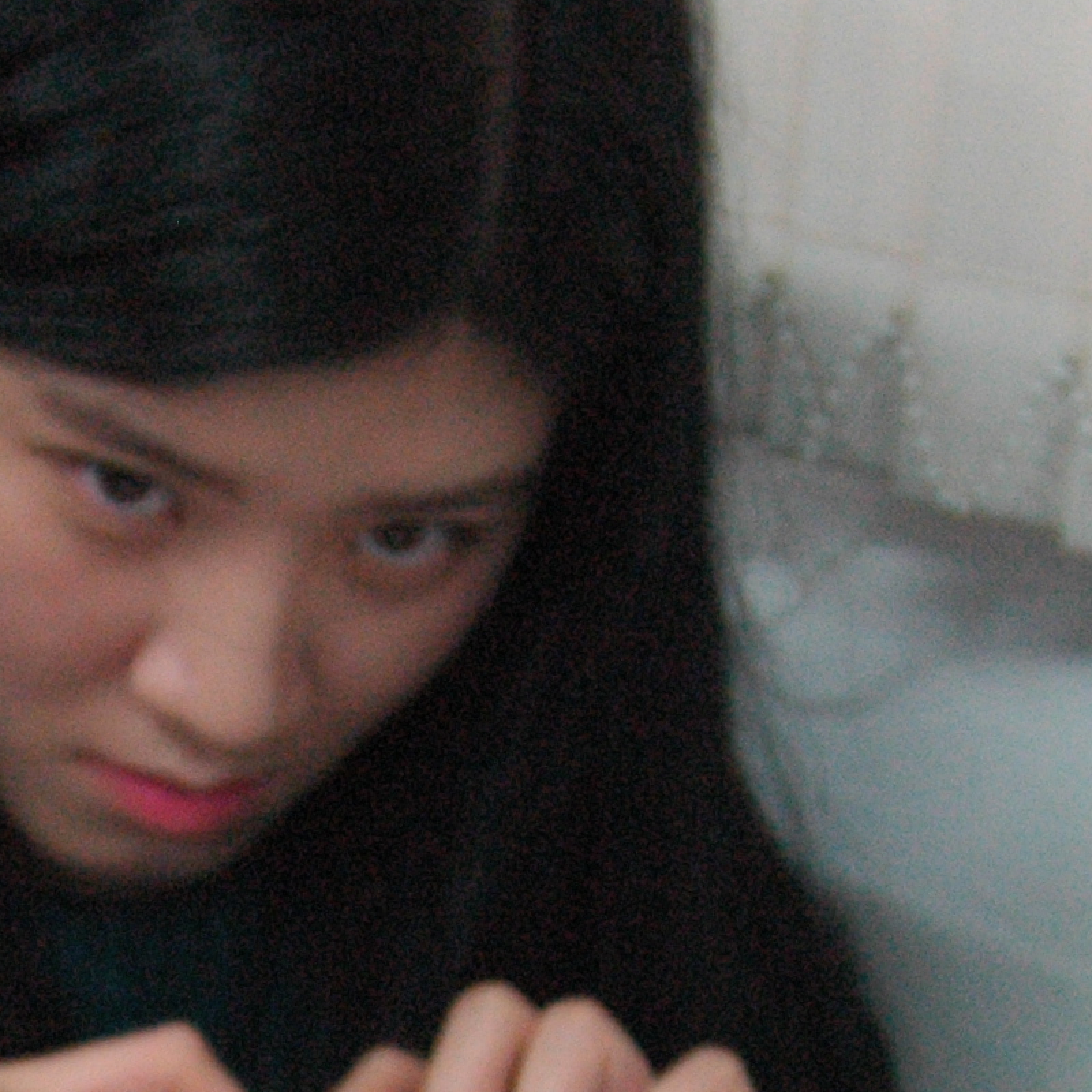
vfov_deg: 14.9
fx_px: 4104
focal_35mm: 115
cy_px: 1137
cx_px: 115
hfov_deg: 15.0
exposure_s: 1/80
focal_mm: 24
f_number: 4.5
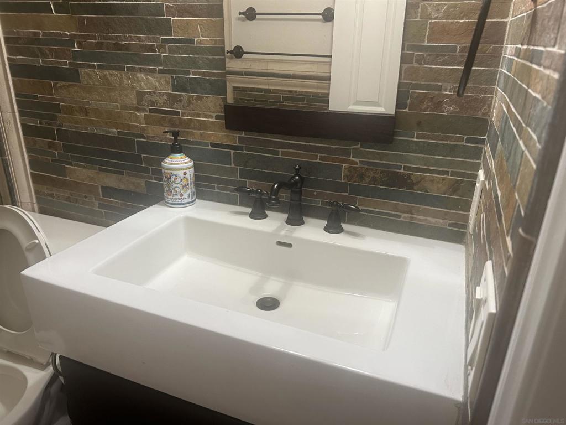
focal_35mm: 26
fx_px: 425
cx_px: 283
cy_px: 212
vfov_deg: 53.1
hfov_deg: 67.3
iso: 160
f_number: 1.5
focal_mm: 5.7
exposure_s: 1/60
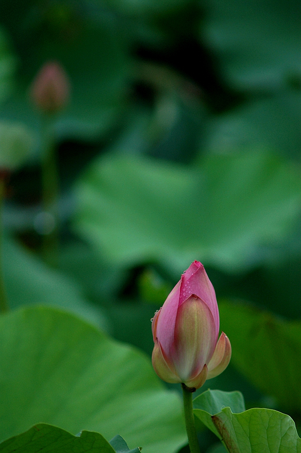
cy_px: 226
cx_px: 150
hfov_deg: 4.4
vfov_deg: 6.5
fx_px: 3959
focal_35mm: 315
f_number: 4.5
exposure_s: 1/125
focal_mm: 210
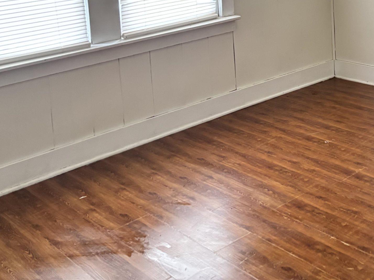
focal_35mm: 56
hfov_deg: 33.0
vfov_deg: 24.5
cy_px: -21
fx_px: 605
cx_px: 319
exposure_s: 1/54
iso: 500
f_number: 1.6
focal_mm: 5.96
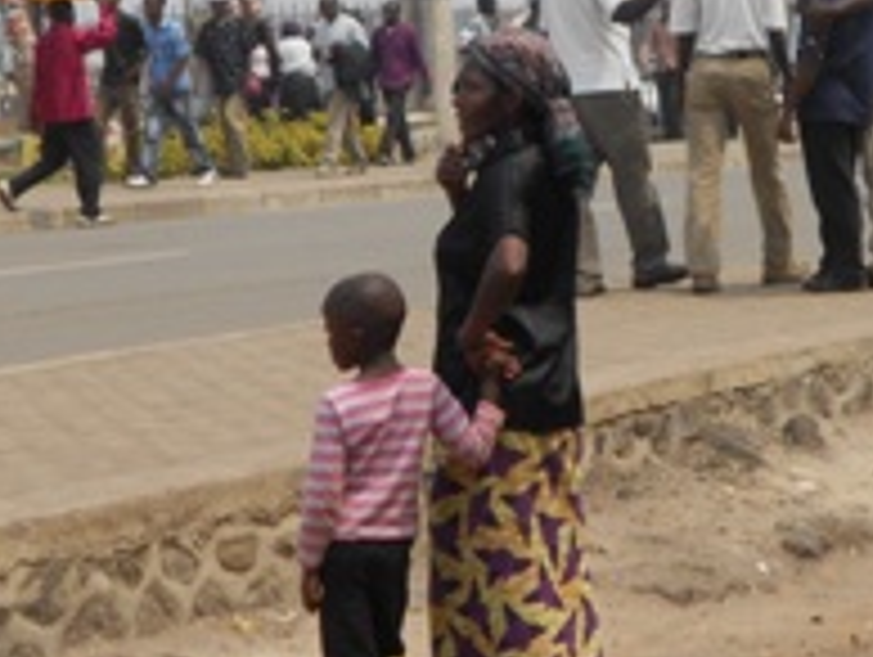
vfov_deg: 11.5
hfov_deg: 15.3
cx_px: 405
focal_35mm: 129
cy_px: 130
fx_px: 3257
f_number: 4.9
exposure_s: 1/640
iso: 80
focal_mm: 10
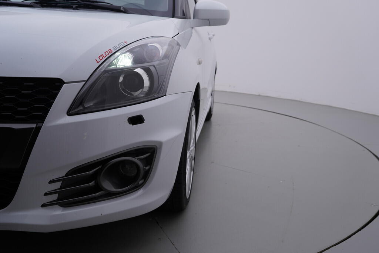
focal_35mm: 36
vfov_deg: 36.9
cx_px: 190
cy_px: 126
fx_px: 379
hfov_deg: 53.1
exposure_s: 1/125
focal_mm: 24
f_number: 5
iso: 125
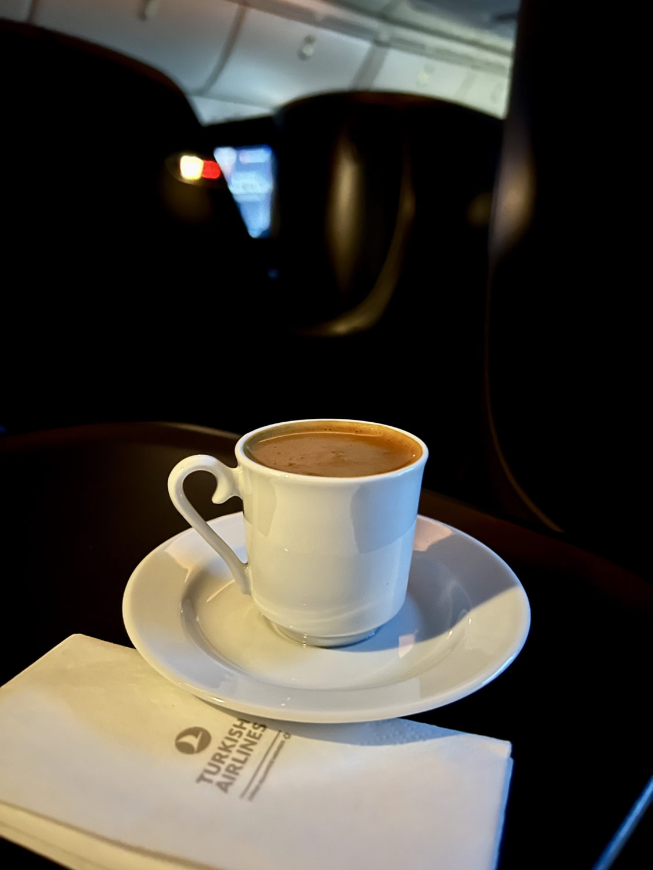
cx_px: 326
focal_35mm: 26
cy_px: 435
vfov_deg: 67.3
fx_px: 654
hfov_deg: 53.1
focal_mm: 5.7
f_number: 1.5
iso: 1250
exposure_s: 1/9
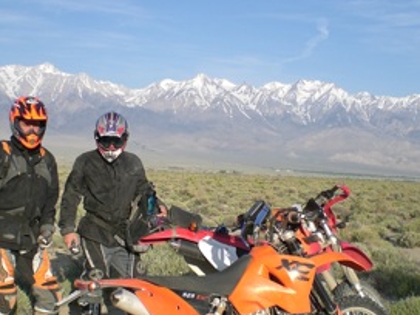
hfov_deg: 28.9
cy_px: 193
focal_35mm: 67
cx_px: 161
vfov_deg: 21.9
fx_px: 813
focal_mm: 6.3
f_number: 4.4
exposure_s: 1/500
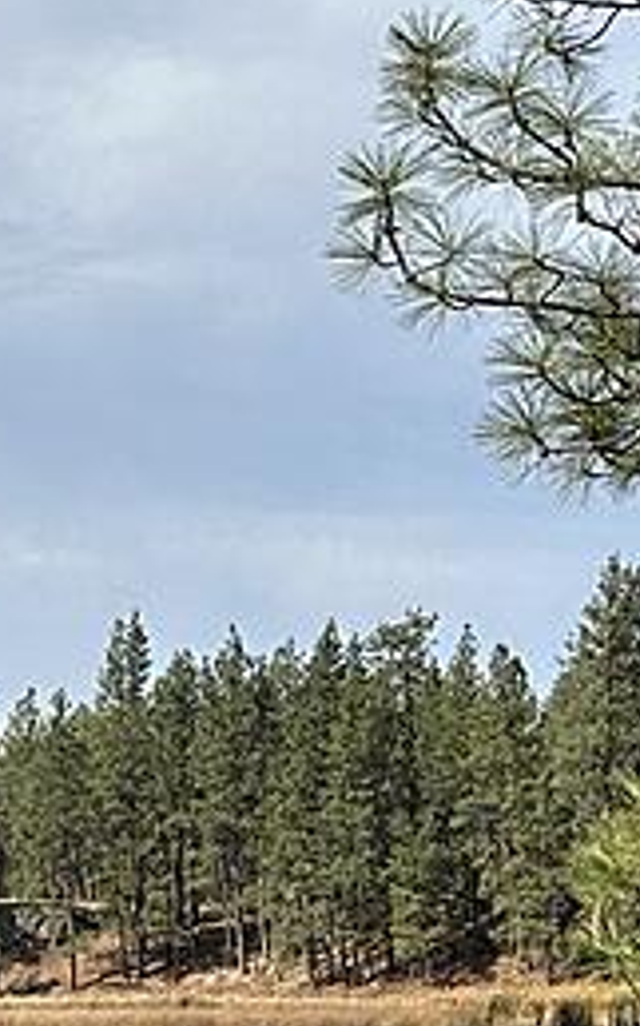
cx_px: -501
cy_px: 867
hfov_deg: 11.9
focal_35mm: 101
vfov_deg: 20.3
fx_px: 2822
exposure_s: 1/5263
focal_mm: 6.86
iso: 80
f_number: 1.78
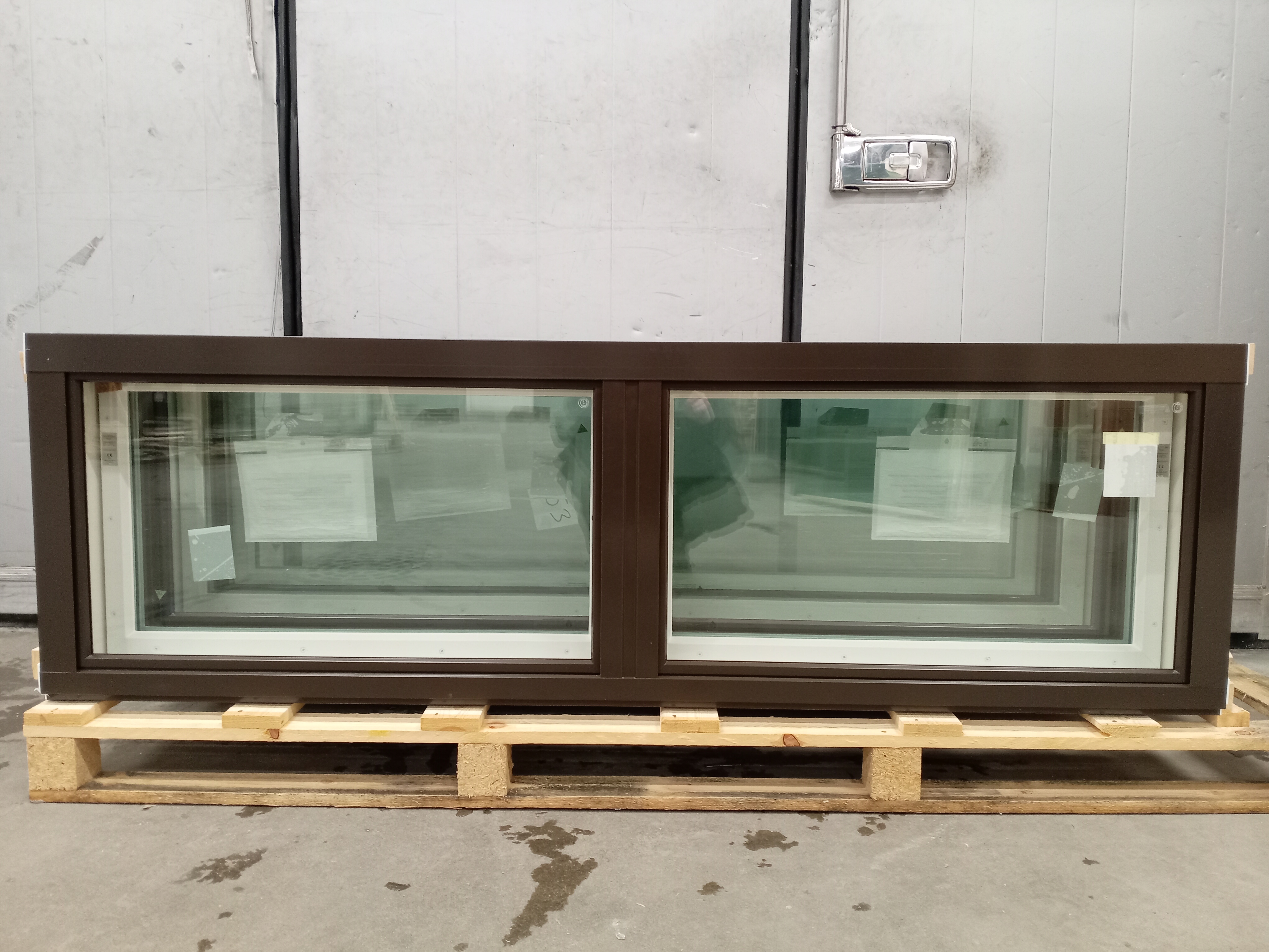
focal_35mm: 27
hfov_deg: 65.3
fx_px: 990
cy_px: 476
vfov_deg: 51.4
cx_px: 634
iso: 1472
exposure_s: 1/20
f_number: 1.8
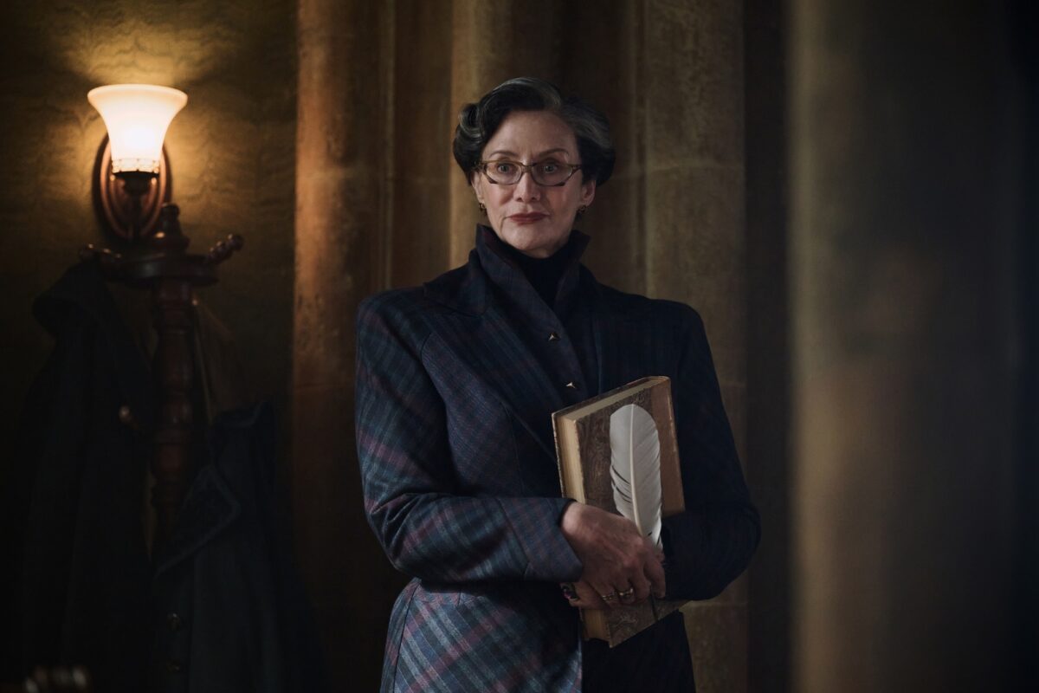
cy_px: 346
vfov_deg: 12.5
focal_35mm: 110
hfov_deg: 18.6
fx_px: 3174
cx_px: 520
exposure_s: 1/160
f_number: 2.8
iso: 3200
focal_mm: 110
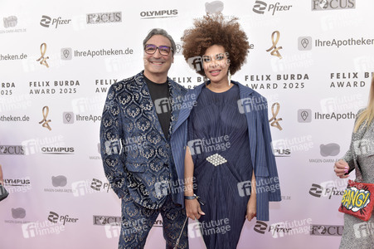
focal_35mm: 28
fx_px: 291
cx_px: 187
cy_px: 124
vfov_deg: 46.3
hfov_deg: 65.5
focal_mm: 28
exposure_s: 1/250
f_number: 6.3
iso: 400
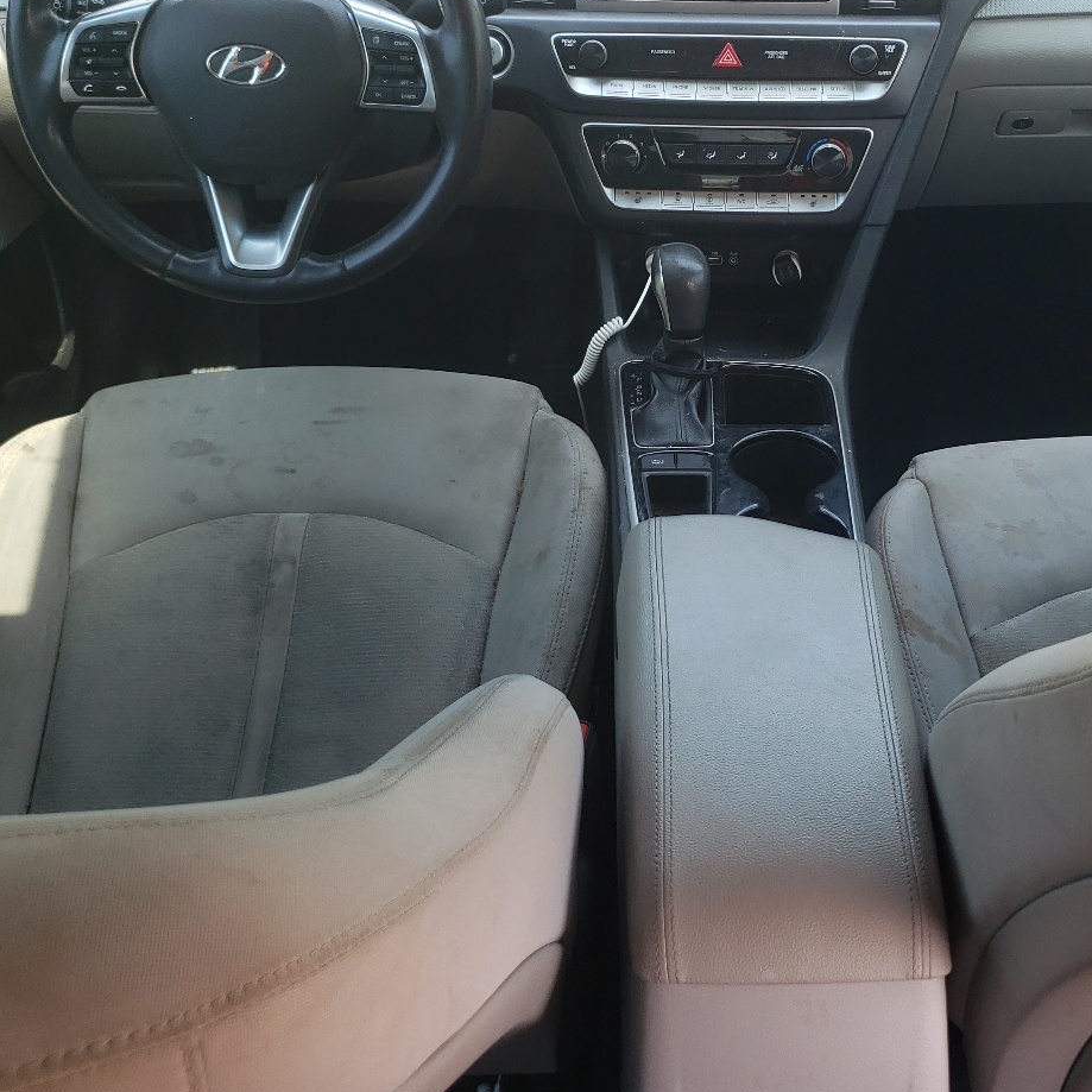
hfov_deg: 41.4
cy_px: 411
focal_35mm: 40
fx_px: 1428
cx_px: 721
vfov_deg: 41.6
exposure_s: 1/175
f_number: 1.5
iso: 50
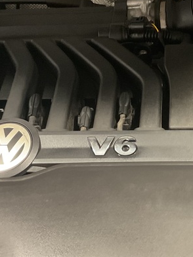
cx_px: 183
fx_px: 528
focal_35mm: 71
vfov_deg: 27.1
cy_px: 71
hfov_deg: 20.2
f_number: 1.8
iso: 250
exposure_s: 1/25
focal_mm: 3
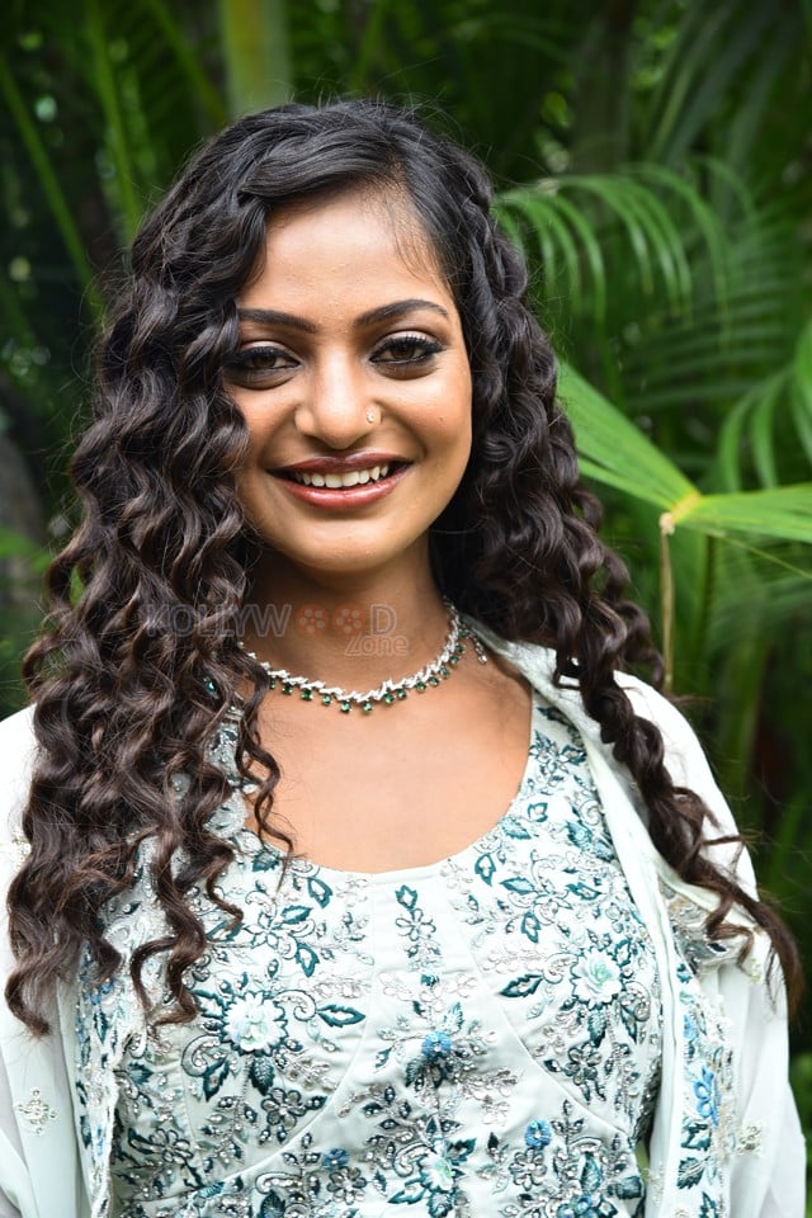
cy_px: 609
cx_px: 406
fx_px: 3552
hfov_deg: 13.0
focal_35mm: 105
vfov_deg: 19.5
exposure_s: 1/125
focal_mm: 105
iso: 400
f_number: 5.6
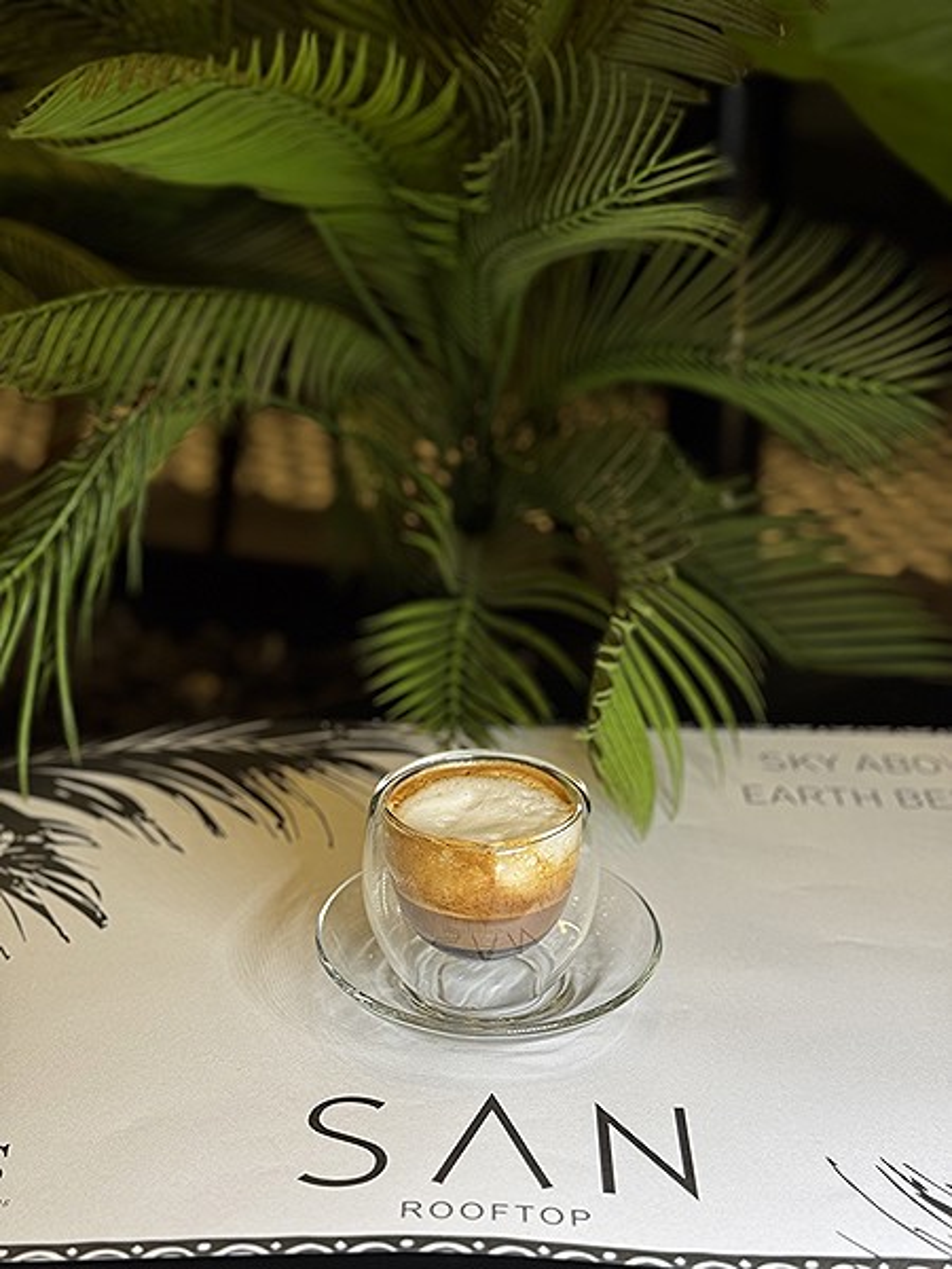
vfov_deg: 39.7
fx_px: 1760
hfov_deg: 30.3
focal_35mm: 48
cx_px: 476
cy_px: 634
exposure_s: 1/100
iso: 100
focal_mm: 6.76
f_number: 1.78
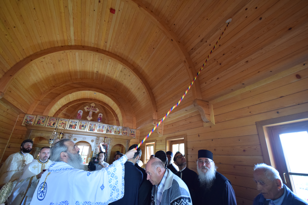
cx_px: 154
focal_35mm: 15
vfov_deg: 77.4
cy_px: 102
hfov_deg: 100.4
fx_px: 128
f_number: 3.5
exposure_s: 1/100
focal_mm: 10
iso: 1600
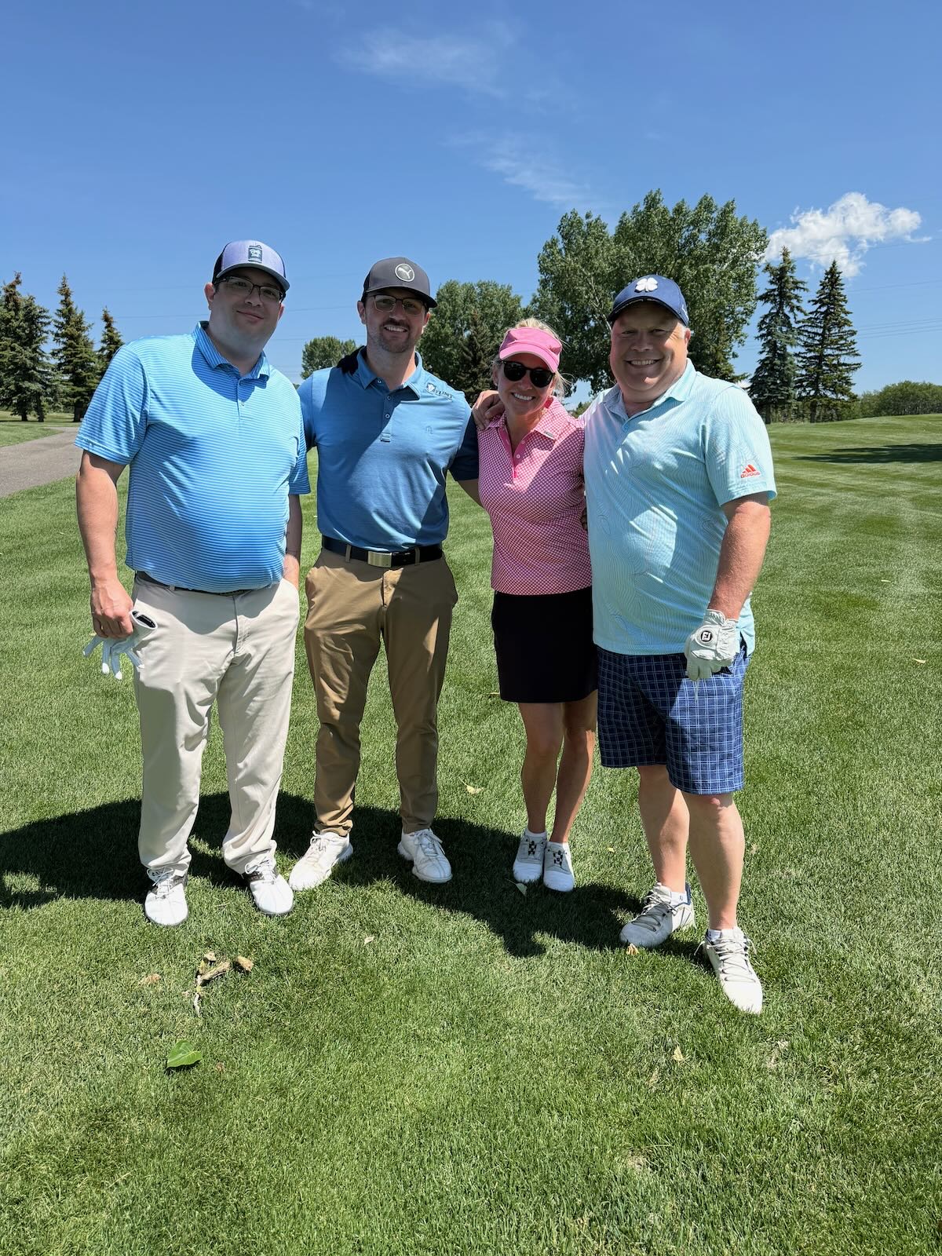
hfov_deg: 56.8
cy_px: 628
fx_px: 871
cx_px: 471
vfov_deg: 71.6
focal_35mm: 24
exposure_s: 1/4673
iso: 100
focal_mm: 6.76
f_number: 1.78
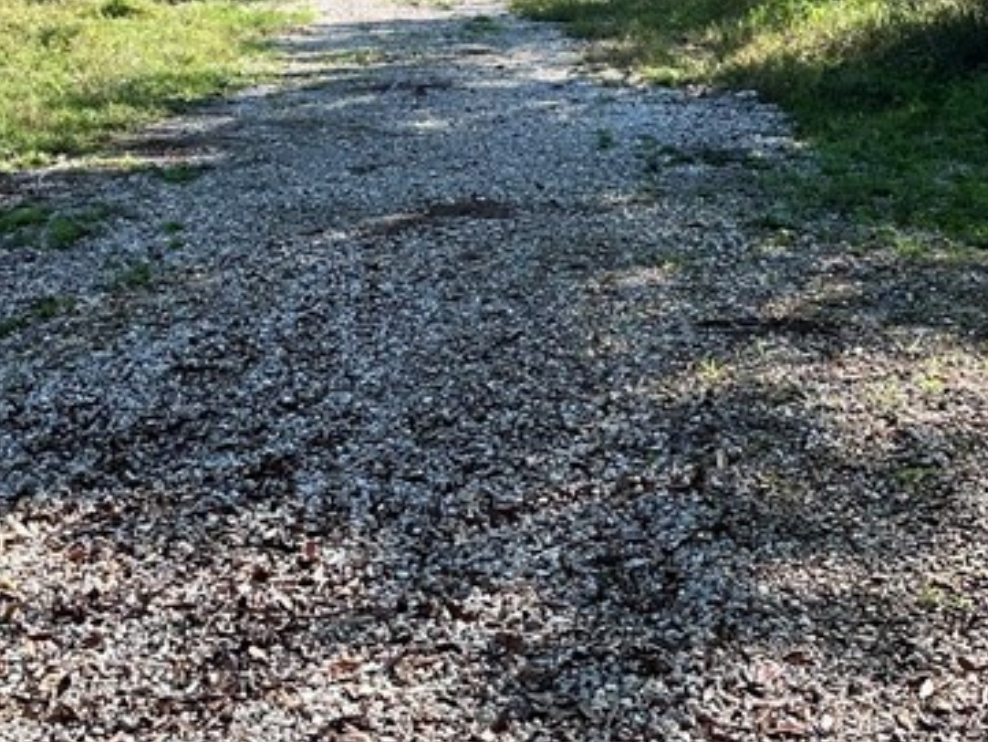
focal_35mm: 68
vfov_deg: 20.3
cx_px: 471
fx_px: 1941
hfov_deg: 28.5
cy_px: -131
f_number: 1.78
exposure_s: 1/2469
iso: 80
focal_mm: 6.86
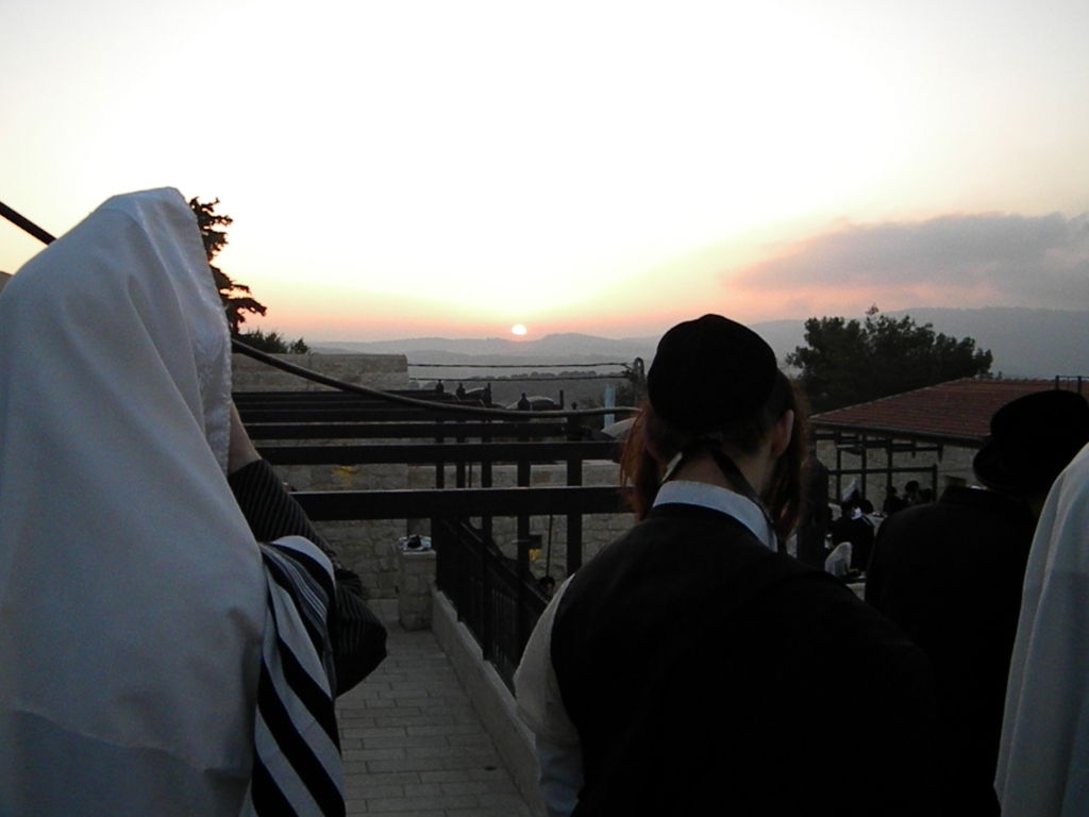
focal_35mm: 36
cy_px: 408
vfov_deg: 39.7
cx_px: 544
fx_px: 1133
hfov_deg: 51.4
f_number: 3.7
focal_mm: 6.4
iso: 720
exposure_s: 1/976
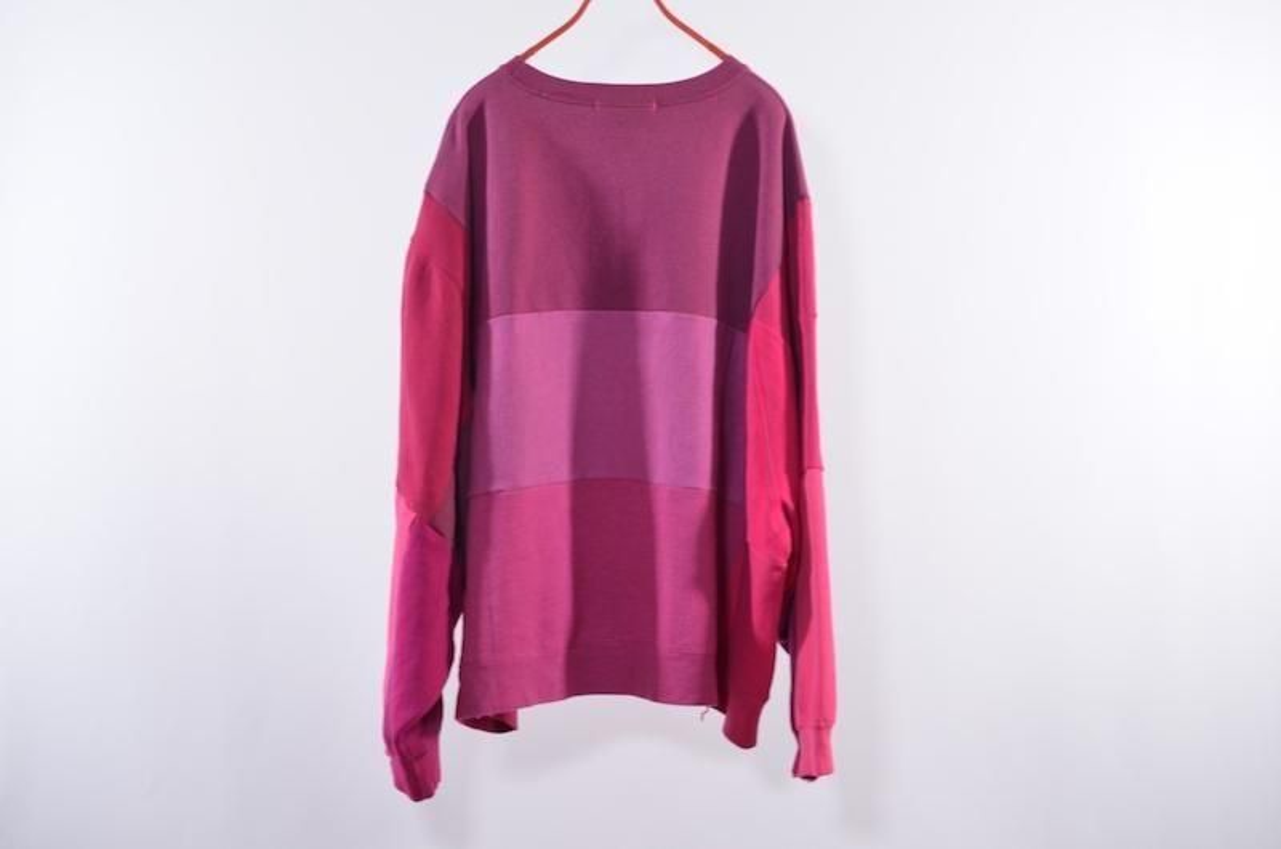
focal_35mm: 60
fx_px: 2131
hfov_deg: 33.5
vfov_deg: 22.5
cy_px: 424
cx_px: 640
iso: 800
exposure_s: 1/60
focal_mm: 40
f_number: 4
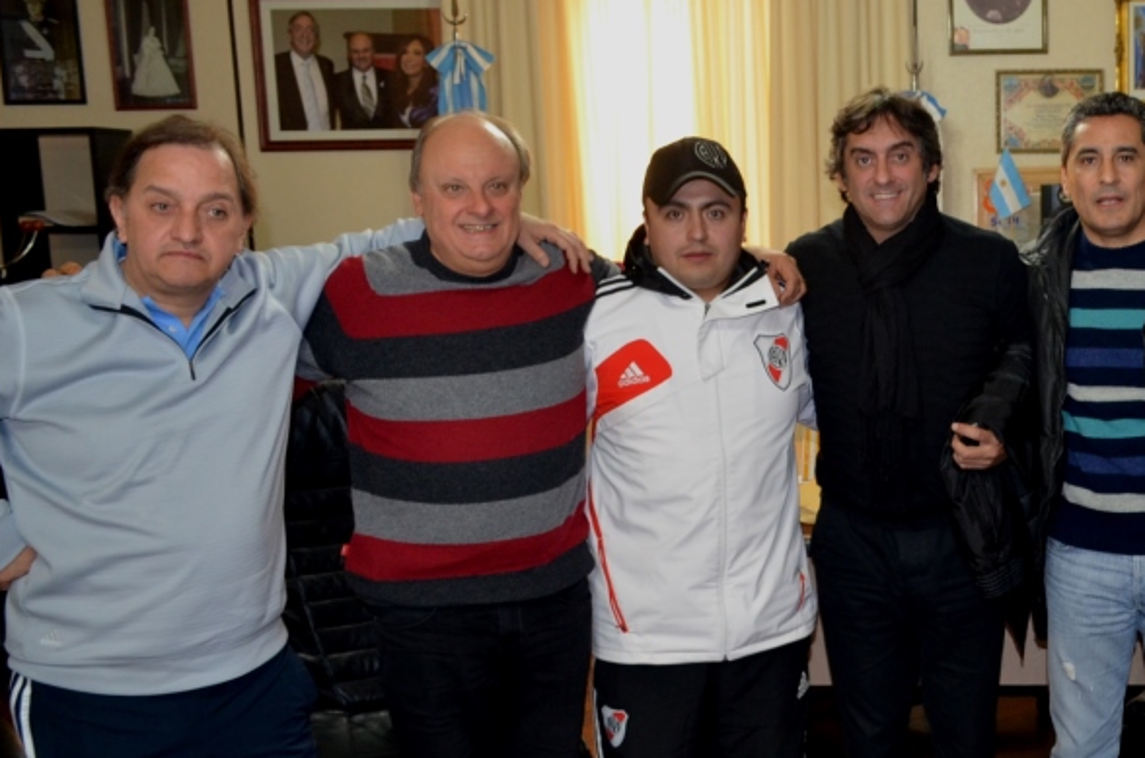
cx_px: 937
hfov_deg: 40.1
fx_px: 1491
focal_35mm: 47
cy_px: 436
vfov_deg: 28.5
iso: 800
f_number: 3.5
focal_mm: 18
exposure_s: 1/60
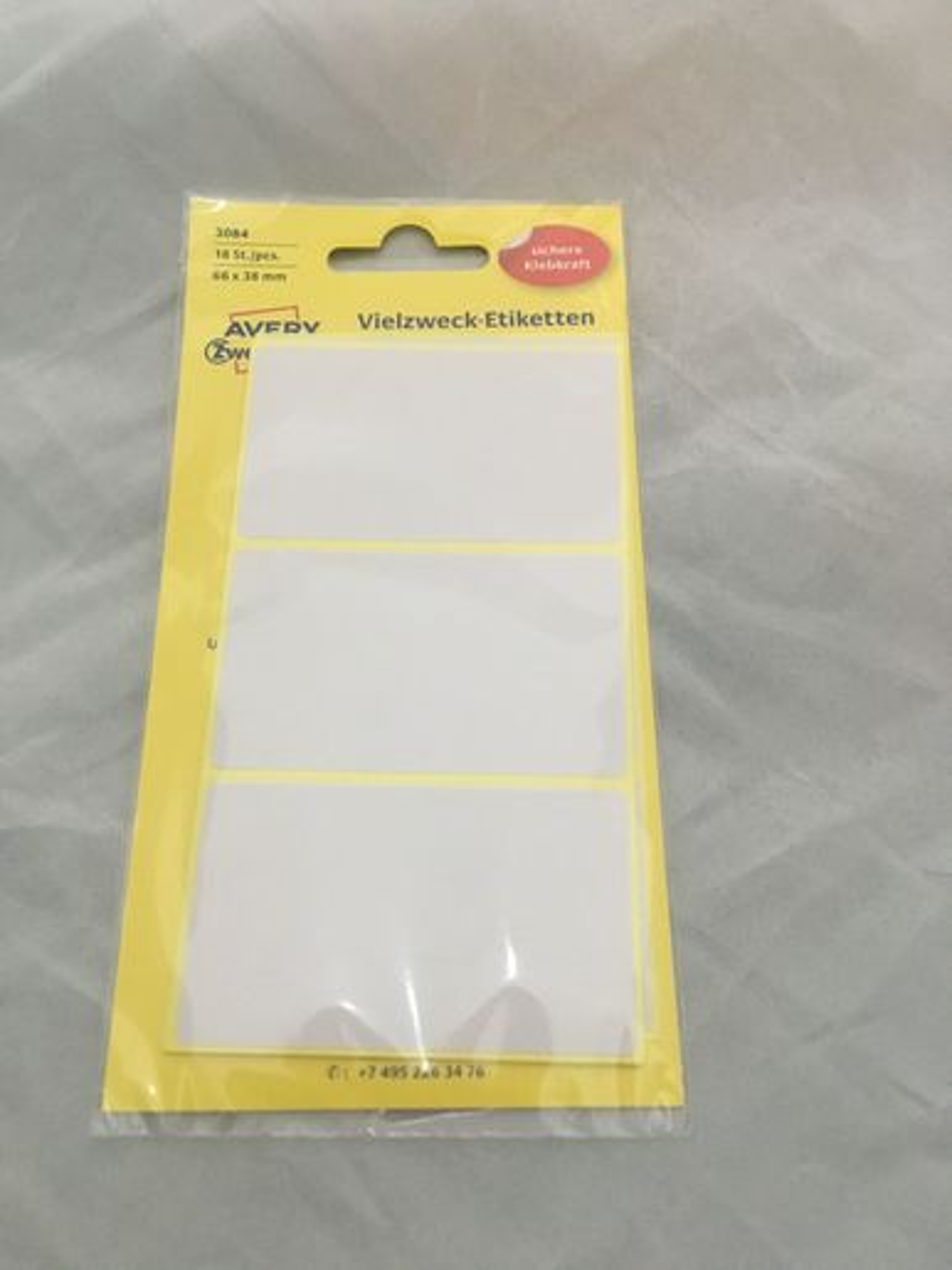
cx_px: 476
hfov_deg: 48.2
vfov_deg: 61.7
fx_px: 1064
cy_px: 635
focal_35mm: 29
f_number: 2.2
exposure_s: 1/33
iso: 160
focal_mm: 4.15
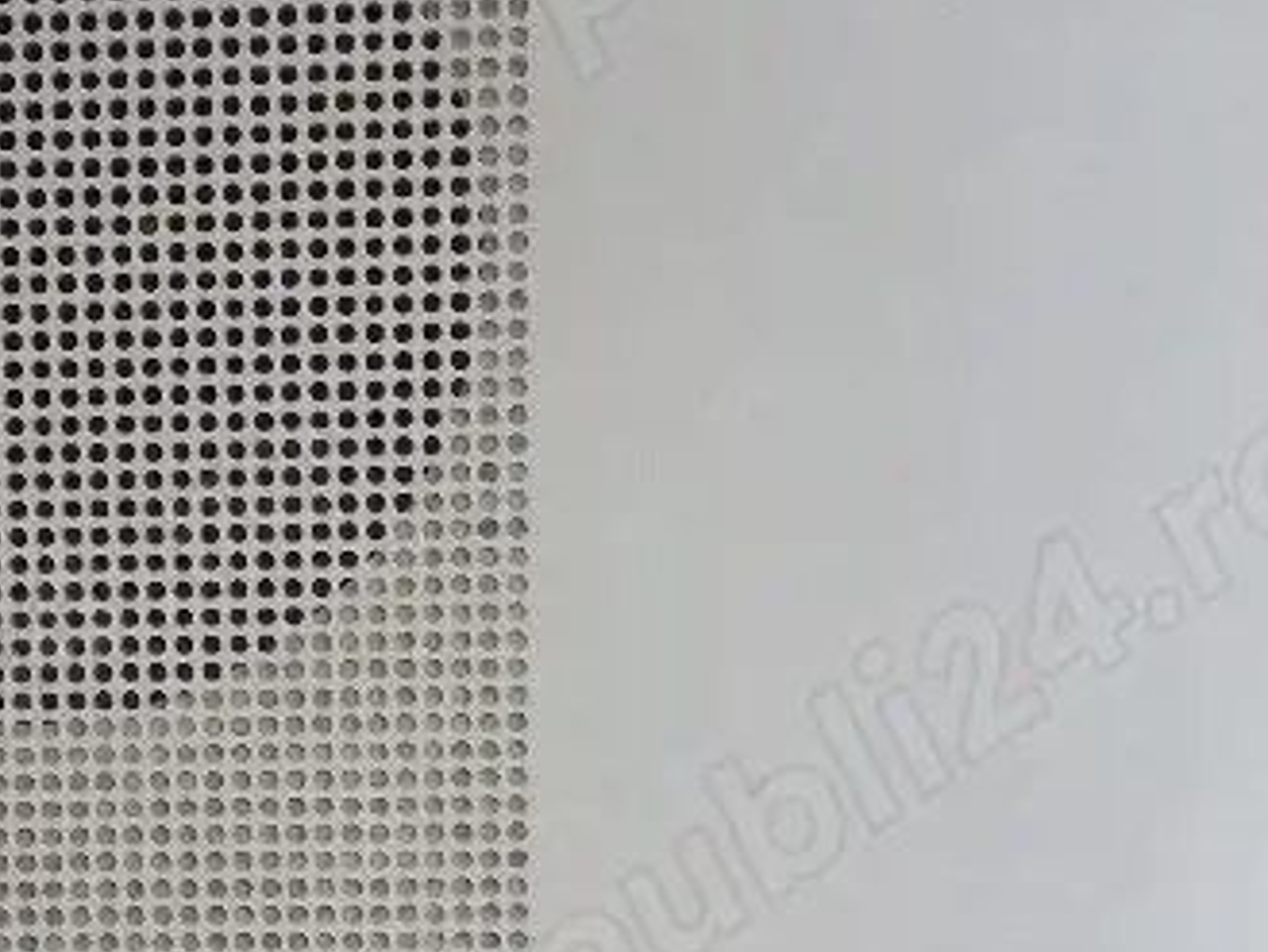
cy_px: 755
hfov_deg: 23.3
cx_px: 185
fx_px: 3005
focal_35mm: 82
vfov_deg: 17.9
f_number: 1.8
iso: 800
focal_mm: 4
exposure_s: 1/17
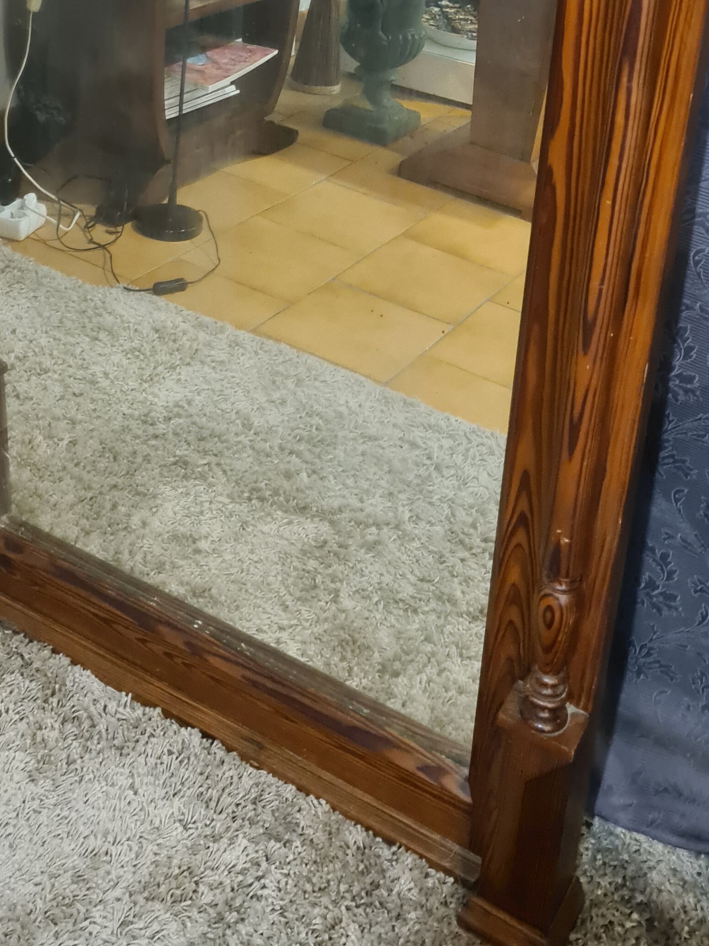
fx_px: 1393
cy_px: 75
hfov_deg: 28.5
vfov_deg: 35.1
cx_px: 297
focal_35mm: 51
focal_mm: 5.4
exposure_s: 1/25
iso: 640
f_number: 1.8
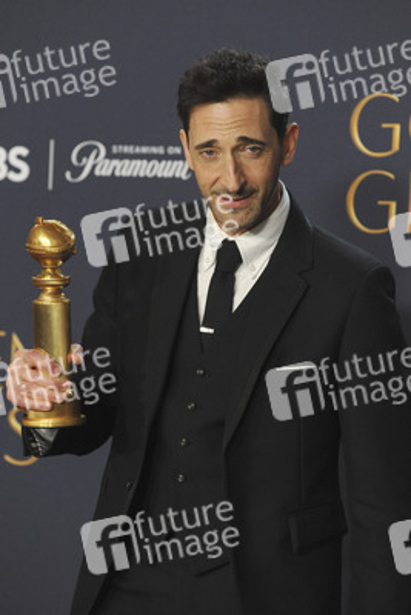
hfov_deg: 7.4
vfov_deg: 11.1
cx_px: 206
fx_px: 3165
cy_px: 308
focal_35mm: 185
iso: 2500
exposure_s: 1/160
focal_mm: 185
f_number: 5
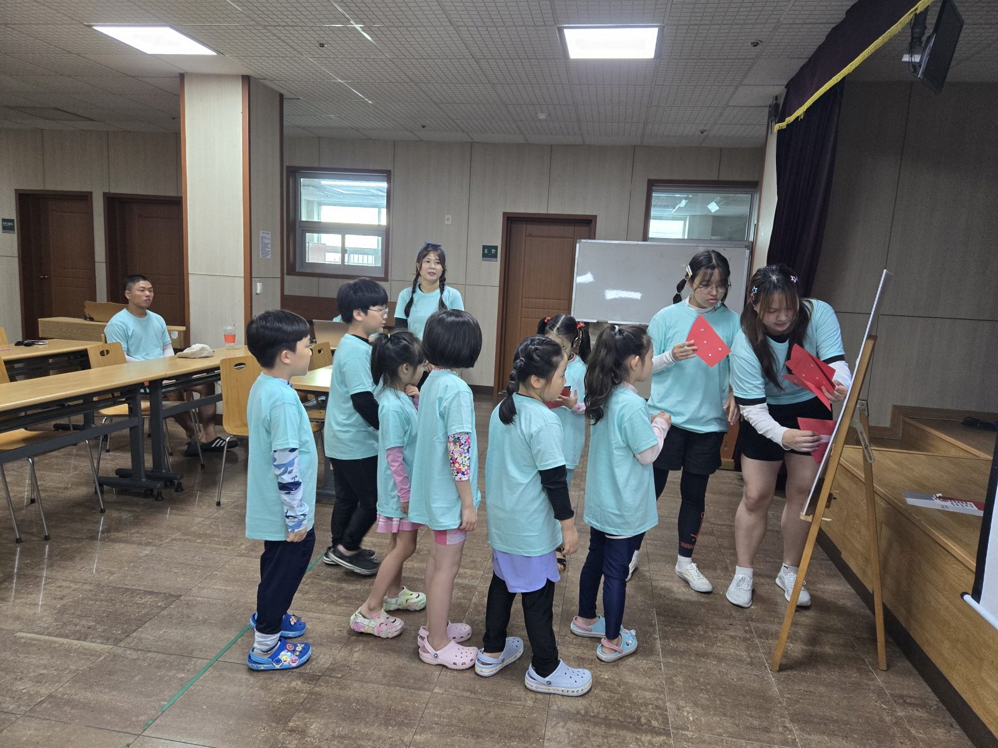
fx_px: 663
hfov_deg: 73.9
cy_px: 374
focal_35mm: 23
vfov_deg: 58.9
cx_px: 499
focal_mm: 5.4
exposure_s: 1/120
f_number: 1.8
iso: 250
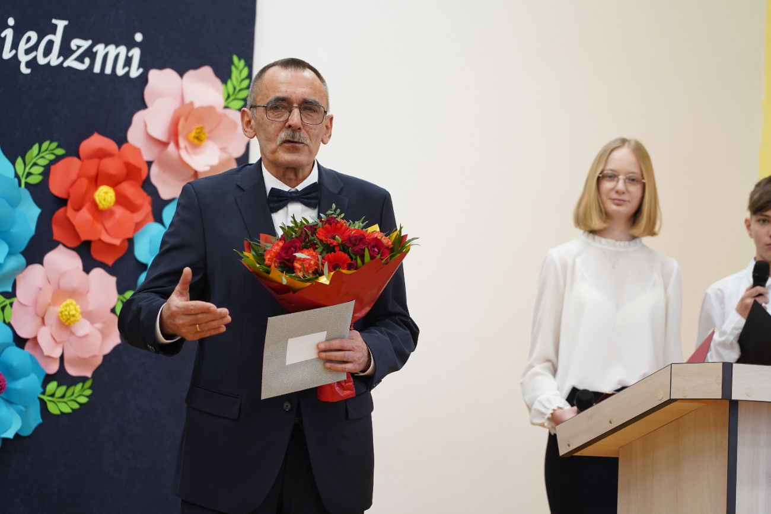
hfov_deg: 19.5
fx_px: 2249
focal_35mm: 105
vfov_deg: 13.0
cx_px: 386
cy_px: 257
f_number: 4
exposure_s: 1/125
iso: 1600
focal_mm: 105
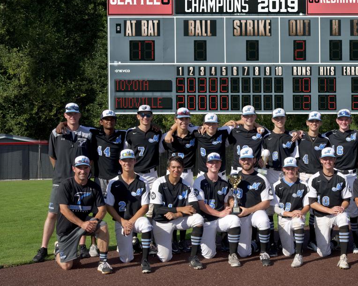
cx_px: 232
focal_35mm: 151
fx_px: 1600
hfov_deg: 12.8
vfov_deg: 10.2
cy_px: 130
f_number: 8
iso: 250
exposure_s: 1/800
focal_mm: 80
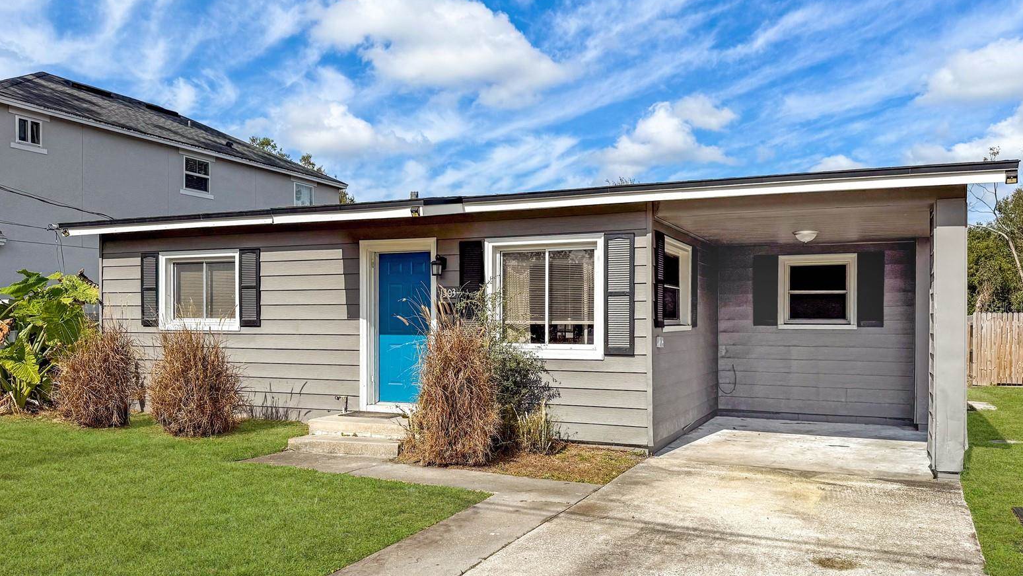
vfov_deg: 42.9
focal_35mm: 27
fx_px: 733
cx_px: 518
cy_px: 307
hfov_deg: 69.8
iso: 80
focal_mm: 6.76
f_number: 1.8
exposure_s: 1/8000
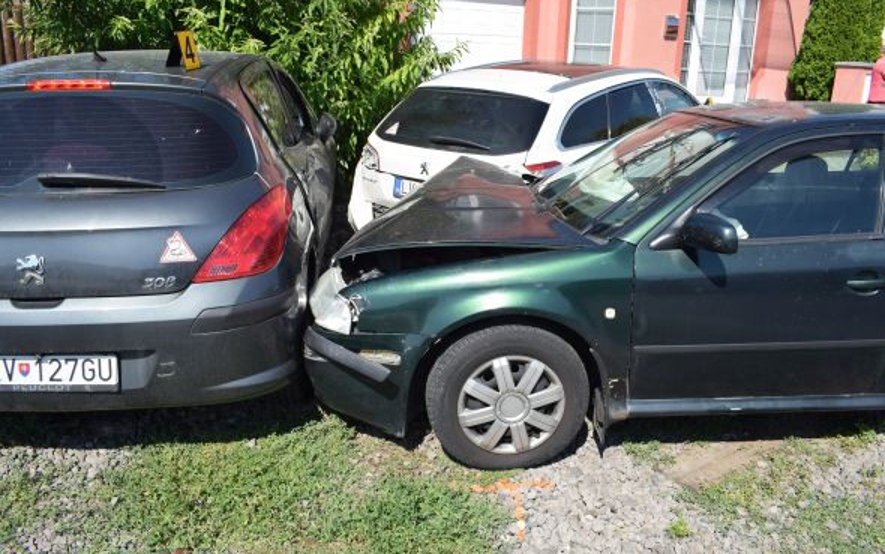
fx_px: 675
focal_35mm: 28
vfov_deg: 44.6
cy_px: 266
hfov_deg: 66.5
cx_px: 438
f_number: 8
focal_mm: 18
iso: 200
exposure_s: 1/400
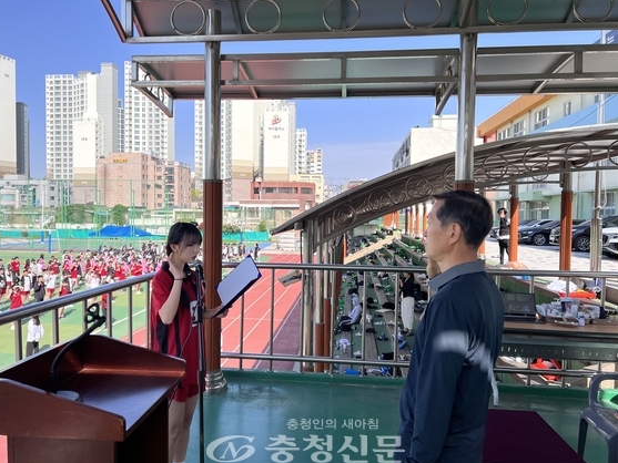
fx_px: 500
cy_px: 230
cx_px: 288
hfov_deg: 63.4
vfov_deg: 49.8
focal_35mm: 28
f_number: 1.5
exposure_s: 1/3571
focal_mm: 5.7
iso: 50
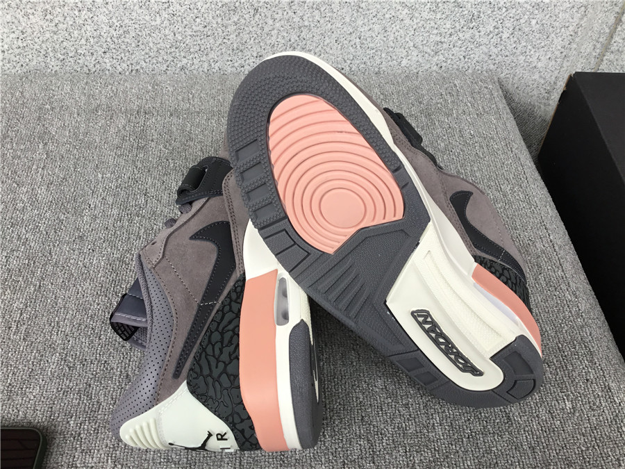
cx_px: 312
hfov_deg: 58.4
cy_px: 234
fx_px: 560
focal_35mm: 31
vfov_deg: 45.4
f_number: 2.4
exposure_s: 1/120
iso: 40
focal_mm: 3.3
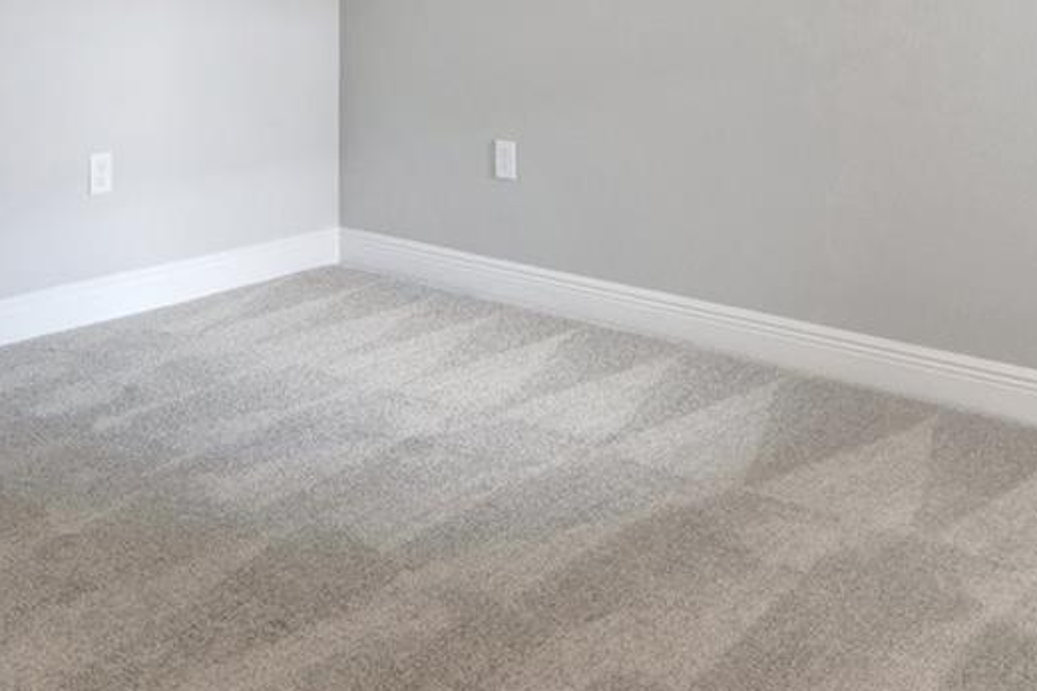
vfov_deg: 28.5
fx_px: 1238
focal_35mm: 43
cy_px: -54
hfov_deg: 45.4
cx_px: 460
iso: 400
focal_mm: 14
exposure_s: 1/6
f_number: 6.3
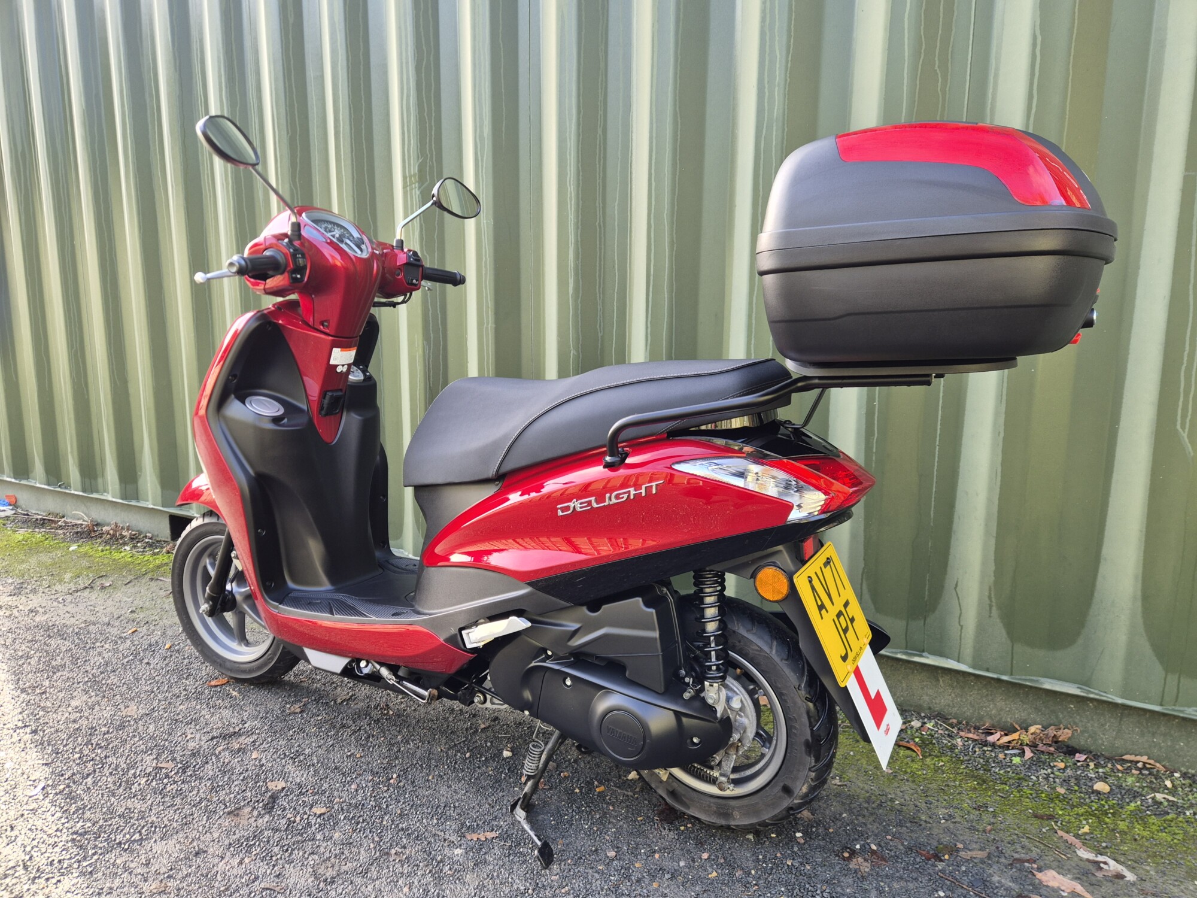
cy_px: 449
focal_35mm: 23
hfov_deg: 73.9
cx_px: 598
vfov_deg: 58.9
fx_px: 795
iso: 80
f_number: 1.8
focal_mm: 5.4
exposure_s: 1/180
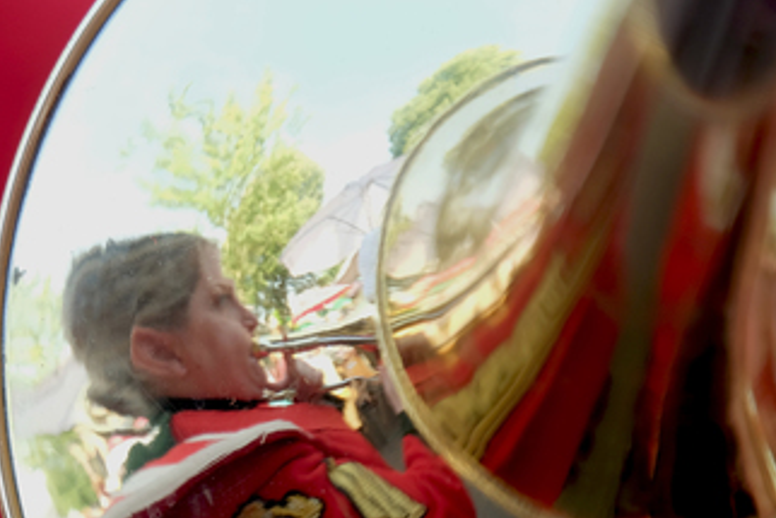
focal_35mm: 290
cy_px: 247
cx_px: 516
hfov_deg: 7.1
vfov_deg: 4.7
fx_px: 6254
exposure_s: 1/52
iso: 200
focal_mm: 135
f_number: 5.6
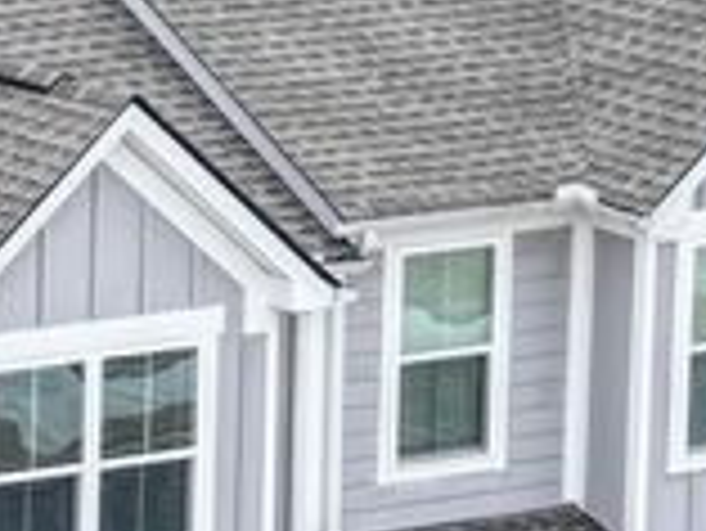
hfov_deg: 3.8
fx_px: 10756
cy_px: 655
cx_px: -117
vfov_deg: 2.8
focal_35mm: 527
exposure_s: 1/200
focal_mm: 30.7
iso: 100
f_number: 3.4
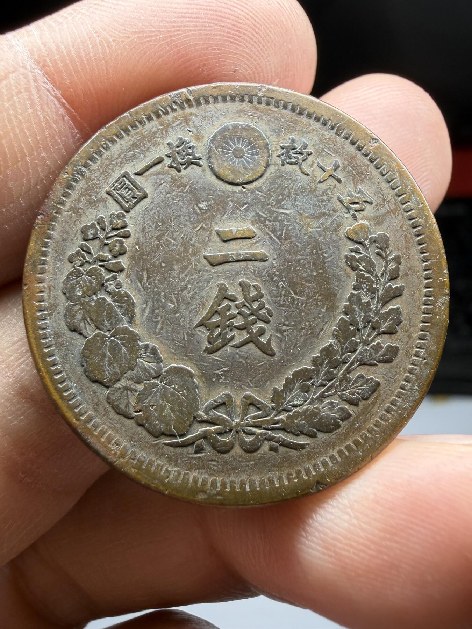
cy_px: 314
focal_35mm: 26
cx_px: 236
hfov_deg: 53.1
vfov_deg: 67.3
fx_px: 473
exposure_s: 1/121
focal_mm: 2.22
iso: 64
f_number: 2.2
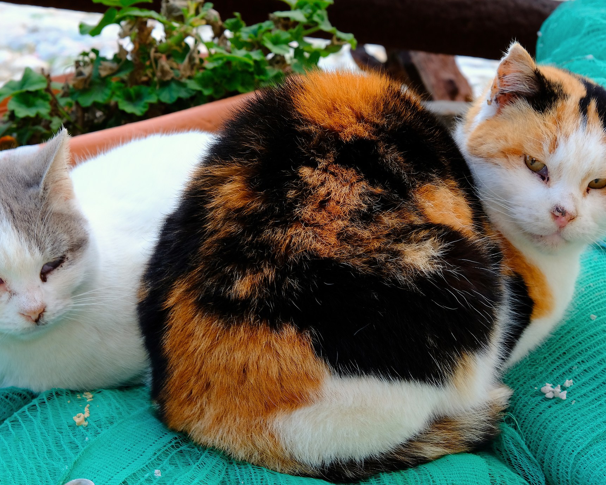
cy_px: 209
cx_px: 254
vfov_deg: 14.1
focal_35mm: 109
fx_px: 1955
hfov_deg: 17.6
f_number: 10
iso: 400
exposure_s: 1/30
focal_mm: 55
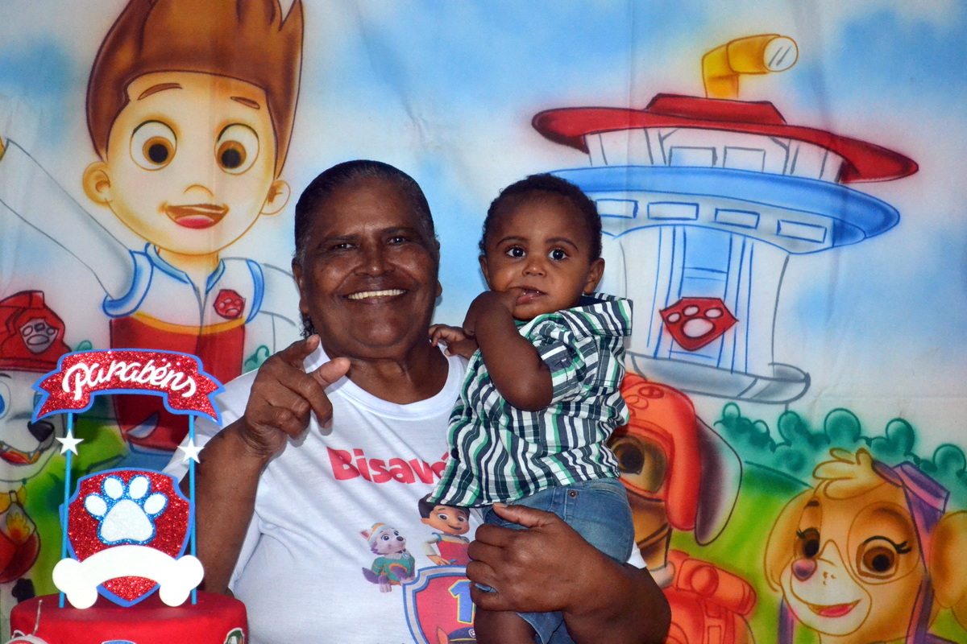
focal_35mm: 72
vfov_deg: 18.9
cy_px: 322
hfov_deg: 28.1
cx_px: 484
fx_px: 1934
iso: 3200
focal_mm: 48
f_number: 5.3
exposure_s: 1/60
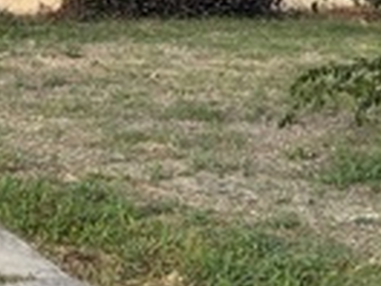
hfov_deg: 15.1
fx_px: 1387
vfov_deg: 10.8
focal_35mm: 126
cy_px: -280
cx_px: -69
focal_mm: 5.7
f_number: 1.5
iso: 50
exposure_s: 1/1159
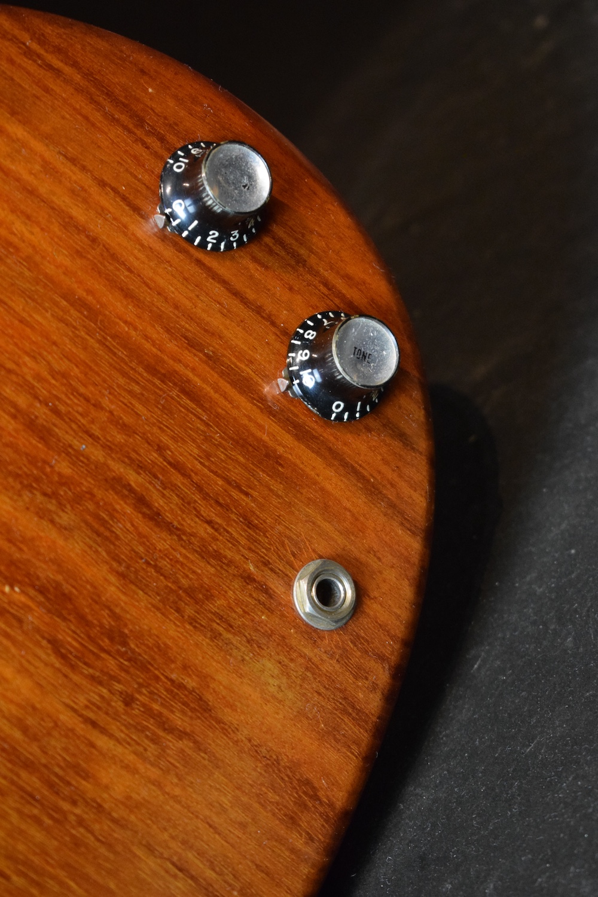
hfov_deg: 16.6
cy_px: 448
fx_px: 2055
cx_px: 299
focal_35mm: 82
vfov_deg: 24.6
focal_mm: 55
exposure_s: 1/15
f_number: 5.6
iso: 3200
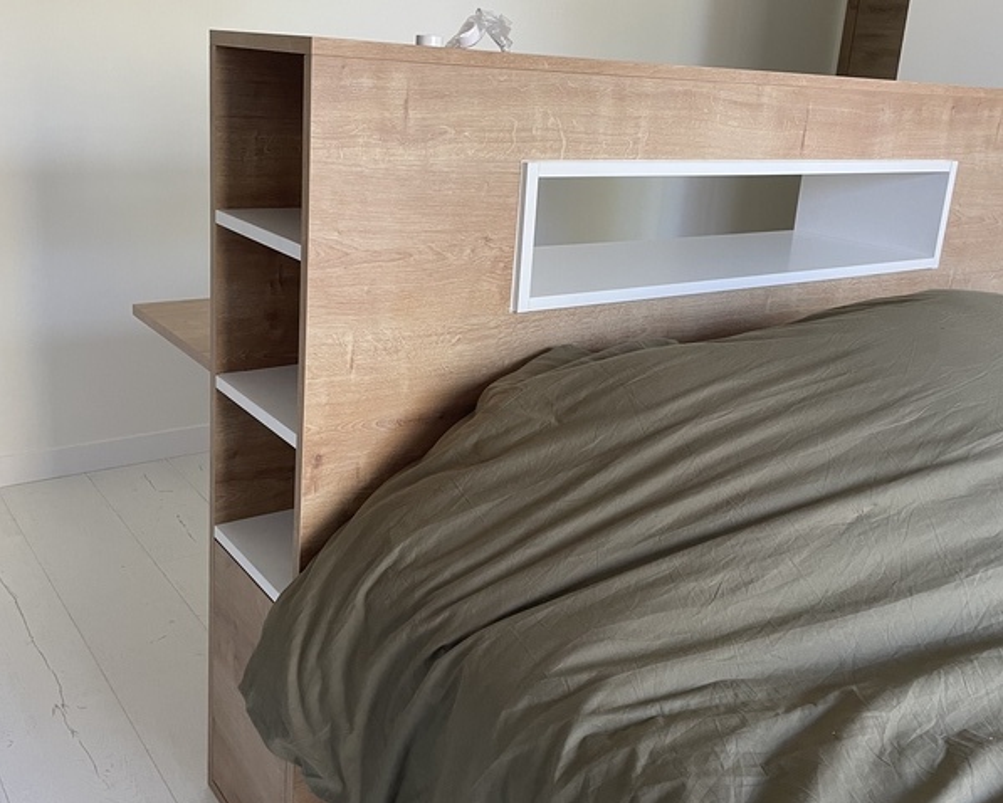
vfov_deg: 43.2
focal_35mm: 34
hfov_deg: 52.8
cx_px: 502
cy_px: 336
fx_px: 1010
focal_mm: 4.2
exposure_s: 1/66
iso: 125
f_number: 1.6
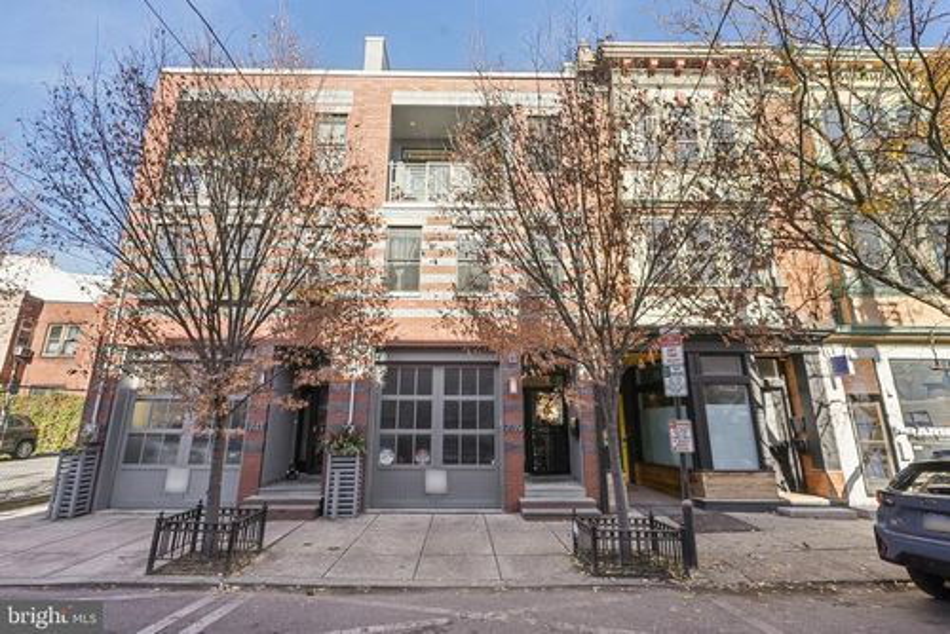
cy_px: 317
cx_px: 475
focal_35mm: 16
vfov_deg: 73.8
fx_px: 422
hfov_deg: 96.7
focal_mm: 16
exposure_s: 1/100
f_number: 8
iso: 100
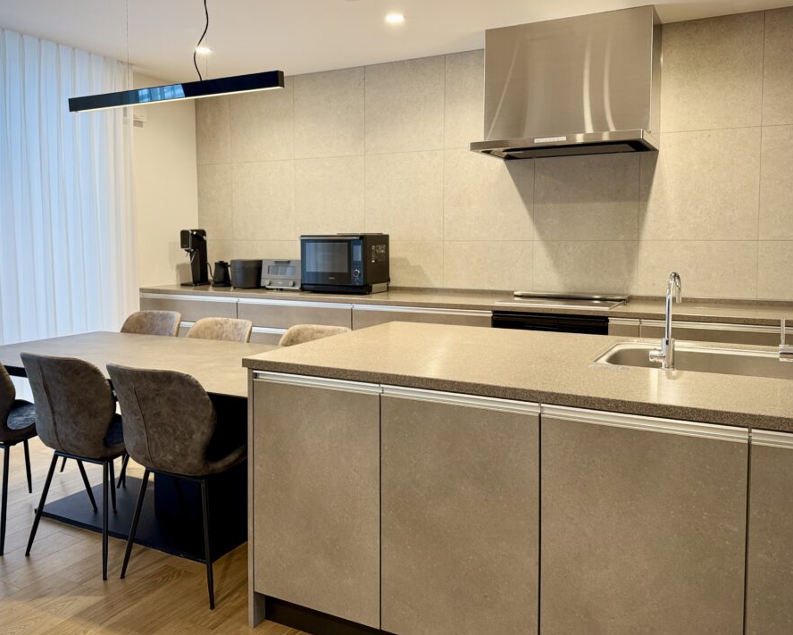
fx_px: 634
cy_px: 295
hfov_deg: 64.0
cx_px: 373
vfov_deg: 53.2
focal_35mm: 27
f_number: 1.78
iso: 160
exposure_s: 1/50
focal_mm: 6.76
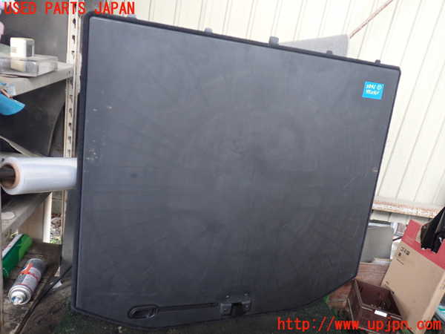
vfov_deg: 46.8
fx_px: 386
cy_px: 167
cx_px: 222
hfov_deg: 60.0
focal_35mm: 30
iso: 250
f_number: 2.3
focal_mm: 5.4
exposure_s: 1/30
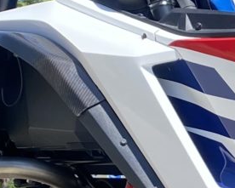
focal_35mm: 188
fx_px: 1308
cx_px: 542
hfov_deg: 9.3
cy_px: 175
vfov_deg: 8.2
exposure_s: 1/1171
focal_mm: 4.25
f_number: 1.8
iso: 32
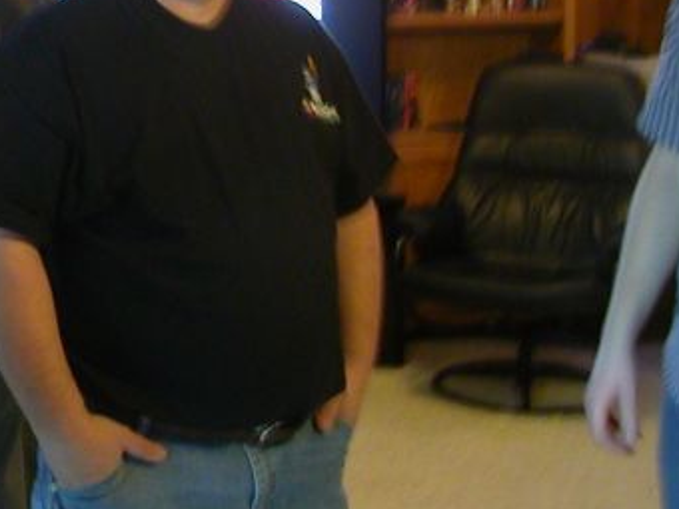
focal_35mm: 87
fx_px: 1707
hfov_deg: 21.1
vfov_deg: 16.7
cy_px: 28
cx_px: -108
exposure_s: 1/2.7
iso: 200
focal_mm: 5.6
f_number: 2.7
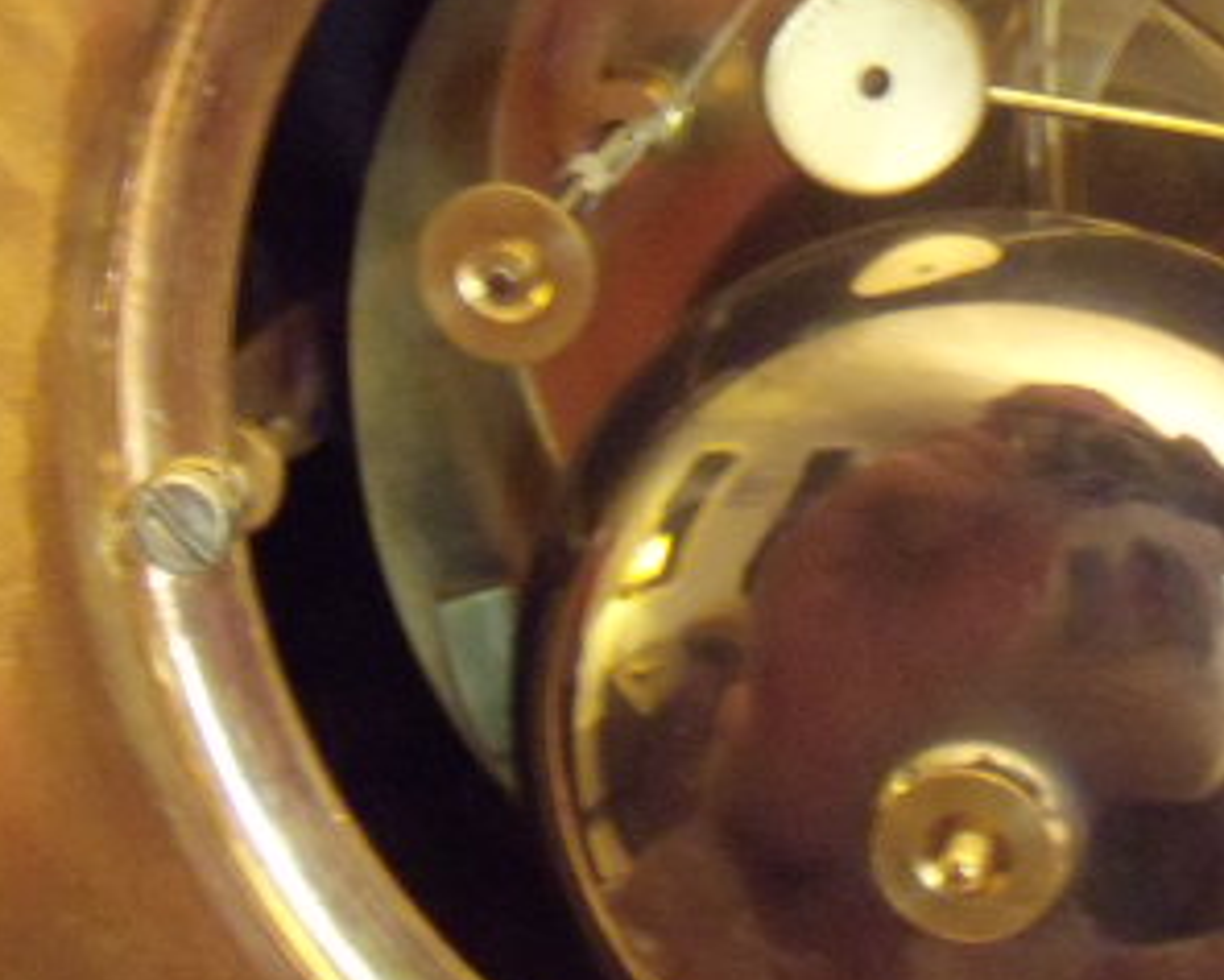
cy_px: 442
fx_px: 2754
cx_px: 1162
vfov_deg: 20.2
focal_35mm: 76
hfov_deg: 24.2
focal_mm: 6.4
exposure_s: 1/6
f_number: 3.6
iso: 800
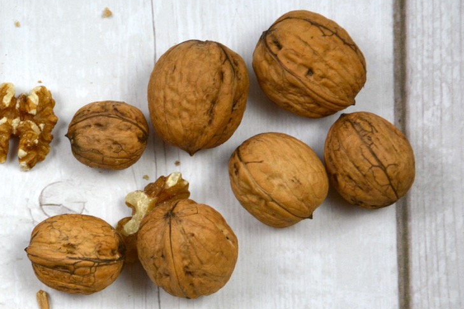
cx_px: 67
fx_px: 2706
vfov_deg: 6.5
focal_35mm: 210
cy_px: 241
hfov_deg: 9.8
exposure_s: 1/125
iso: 1000
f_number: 5.3
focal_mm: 80
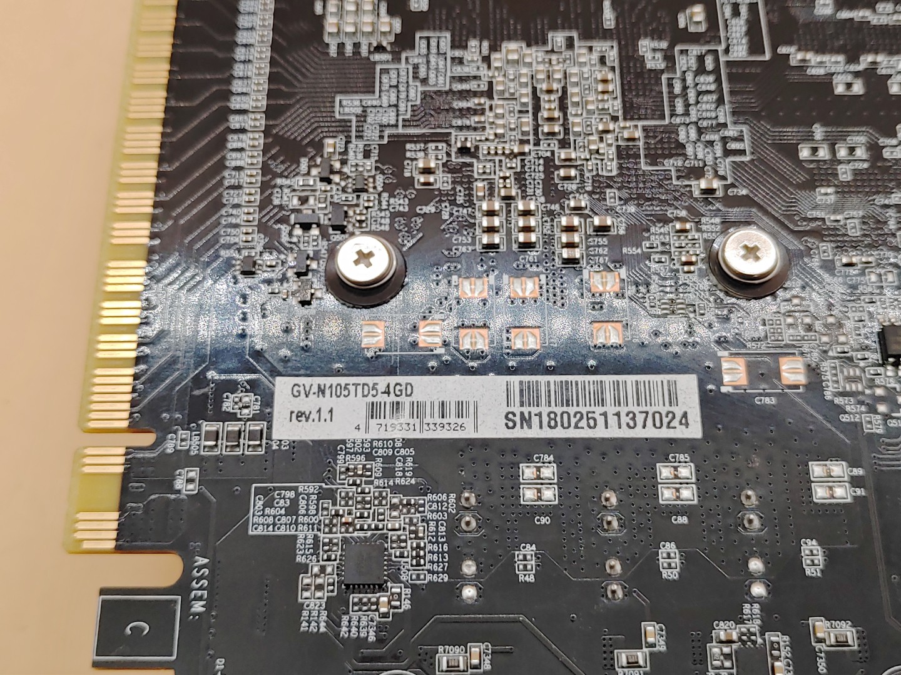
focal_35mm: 44
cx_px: 450
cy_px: 338
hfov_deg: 42.9
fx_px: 1145
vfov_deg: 32.9
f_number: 1.8
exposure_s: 1/120
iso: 50
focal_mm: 4.36
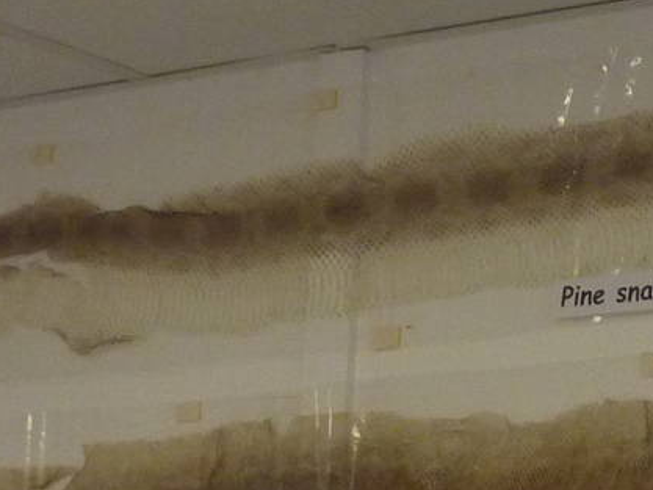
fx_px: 2679
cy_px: 545
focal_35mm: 142
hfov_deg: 13.5
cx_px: 786
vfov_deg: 10.3
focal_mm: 6.1
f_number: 3.6
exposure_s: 1/30
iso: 320
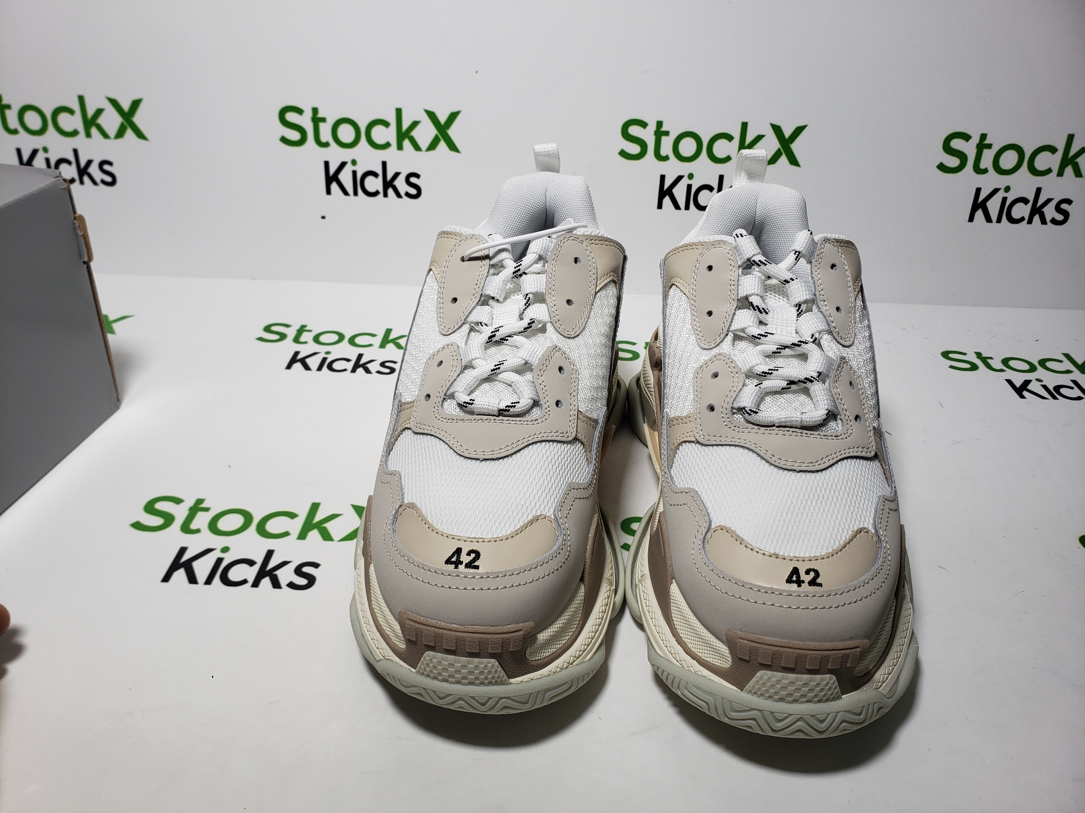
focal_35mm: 26
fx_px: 815
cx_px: 542
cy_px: 406
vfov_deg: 53.1
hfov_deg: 67.3
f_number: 2.4
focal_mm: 4.3
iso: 50
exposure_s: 1/244
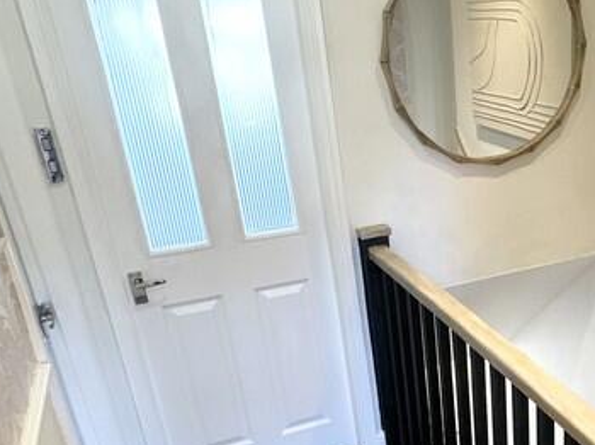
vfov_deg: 34.5
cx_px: 517
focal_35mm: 41
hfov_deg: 42.6
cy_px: 319
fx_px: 704
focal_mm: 2.22
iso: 200
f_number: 2.2
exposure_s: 1/50
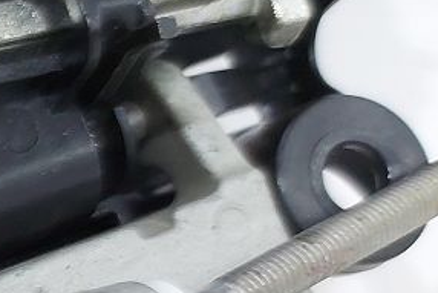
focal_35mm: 121
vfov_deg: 11.0
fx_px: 1473
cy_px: 410
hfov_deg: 13.4
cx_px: -554
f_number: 1.8
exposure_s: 1/50
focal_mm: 5.23
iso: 80
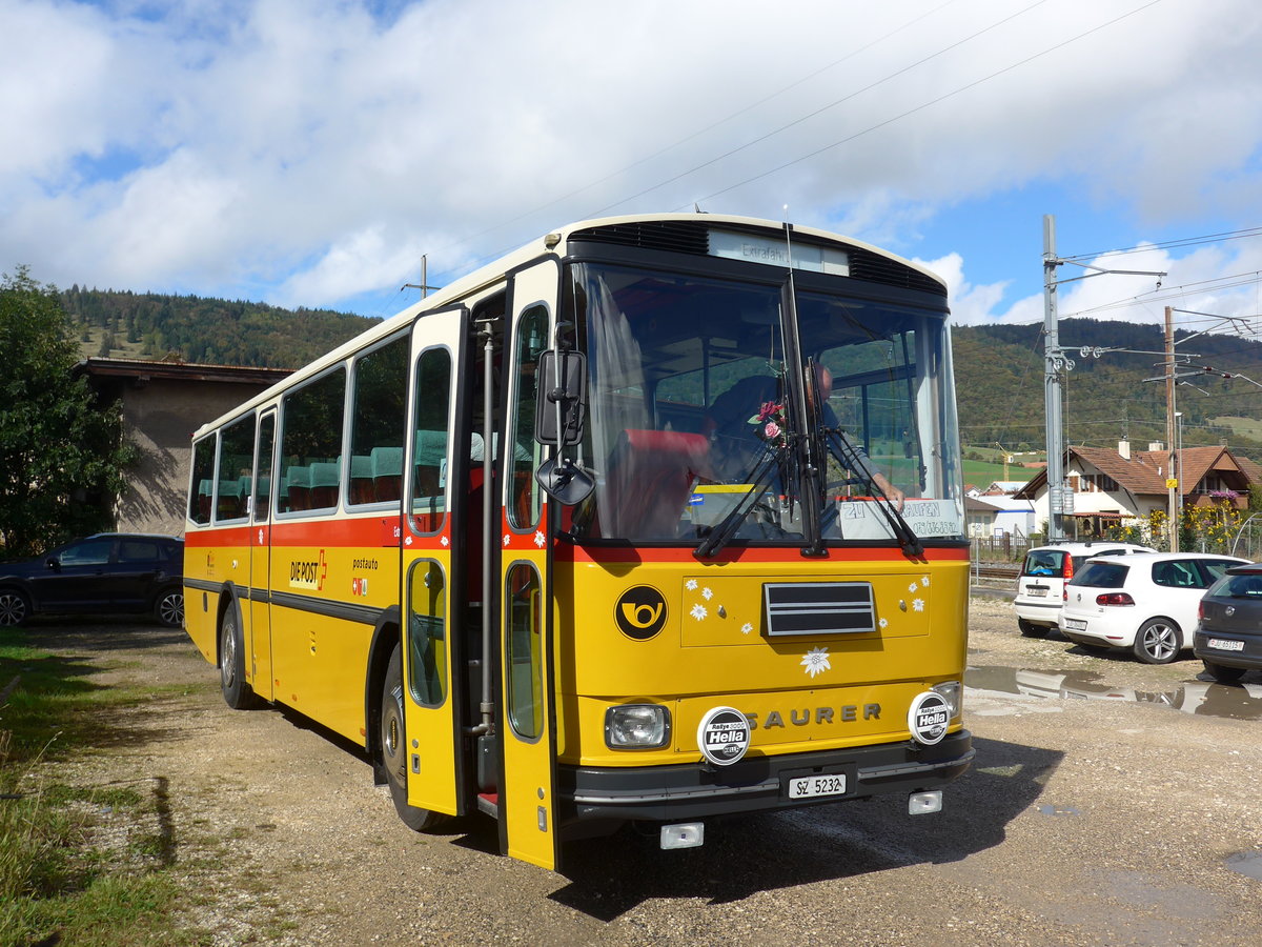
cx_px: 631
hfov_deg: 58.4
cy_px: 474
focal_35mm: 31
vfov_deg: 45.4
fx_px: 1130
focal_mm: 6.5
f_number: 2.8
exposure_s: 1/1600
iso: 80
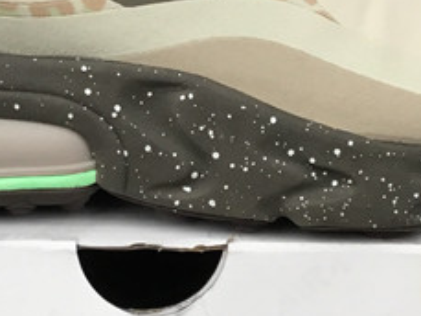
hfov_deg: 16.1
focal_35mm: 122
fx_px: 1485
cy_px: 109
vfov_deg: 12.1
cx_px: 173
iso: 25
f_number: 2.4
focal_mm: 3.3
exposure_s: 1/33
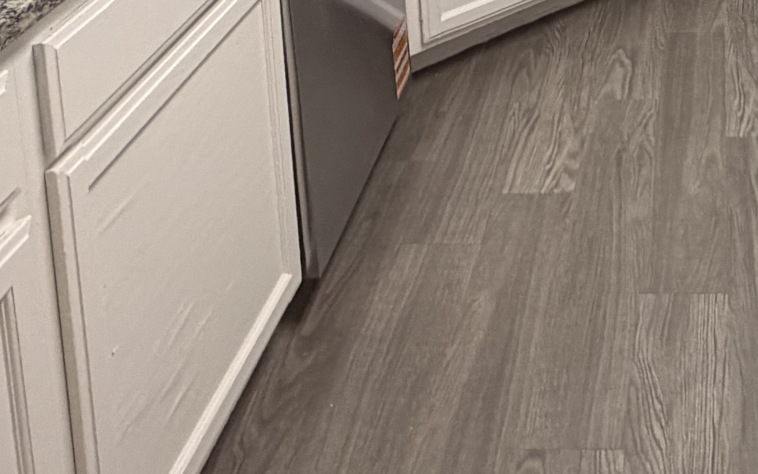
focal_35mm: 53
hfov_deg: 35.6
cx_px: 701
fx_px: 1095
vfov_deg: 19.1
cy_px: -357
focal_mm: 2.22
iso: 200
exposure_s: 1/120
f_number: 2.2
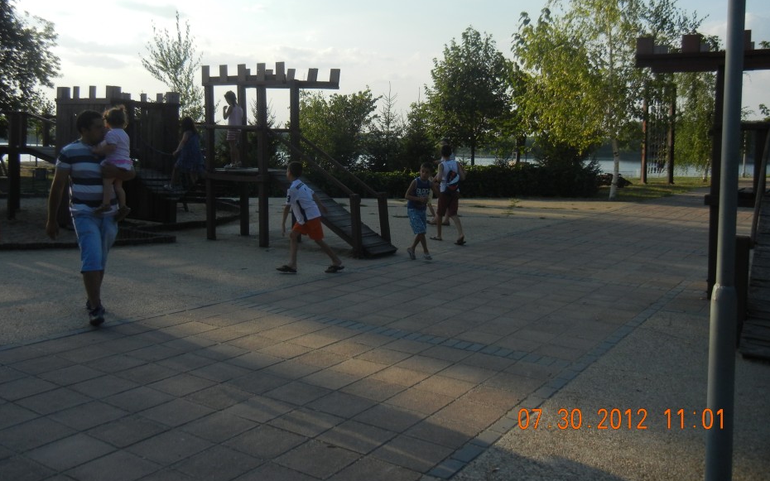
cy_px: 167
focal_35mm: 35
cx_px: 354
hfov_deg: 55.3
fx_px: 734
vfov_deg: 36.0
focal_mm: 5.4
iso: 160
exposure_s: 1/316
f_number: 7
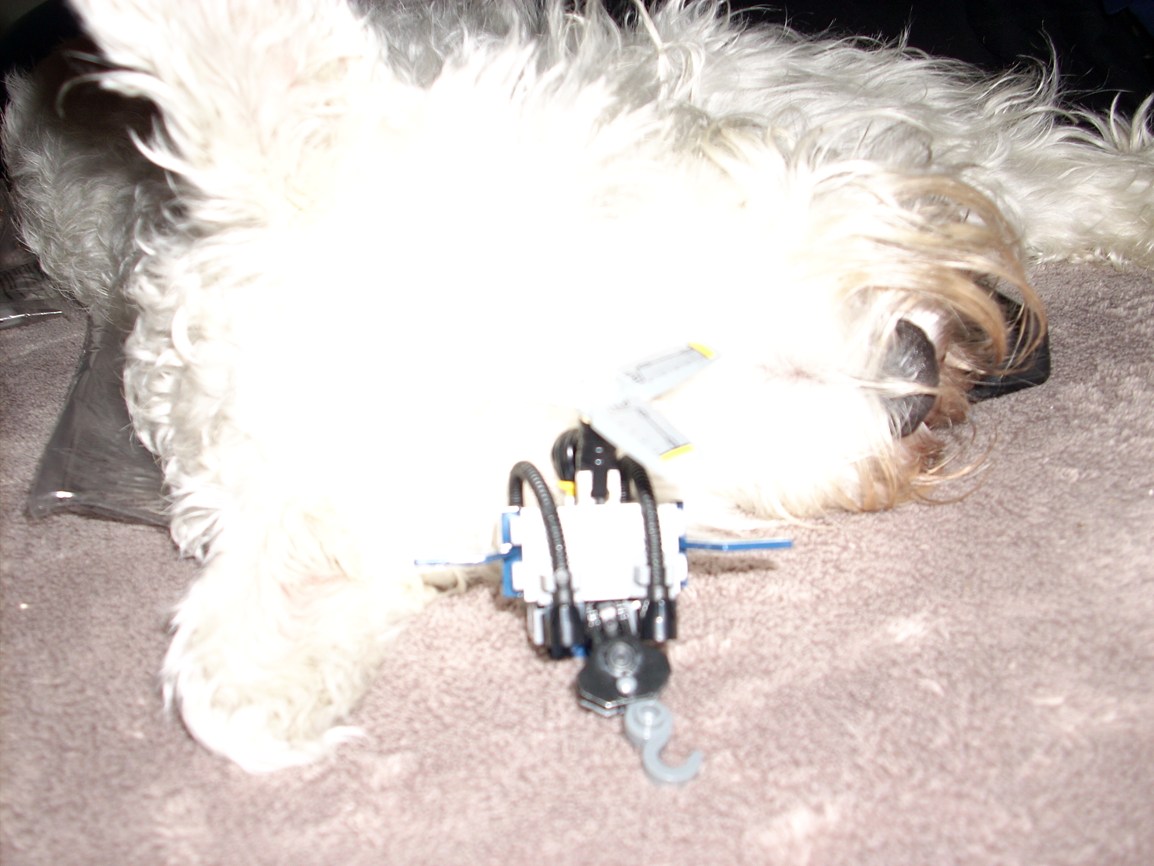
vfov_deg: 38.7
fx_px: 1233
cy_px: 433
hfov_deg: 50.1
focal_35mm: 37
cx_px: 577
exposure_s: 1/60
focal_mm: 6.2
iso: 64
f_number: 2.8
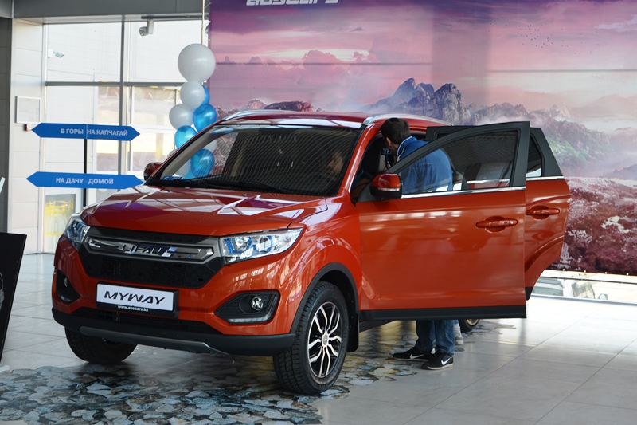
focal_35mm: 51
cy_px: 212
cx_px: 318
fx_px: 902
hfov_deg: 38.9
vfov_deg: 26.5
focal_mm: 34
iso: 100
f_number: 4.2
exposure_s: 1/50
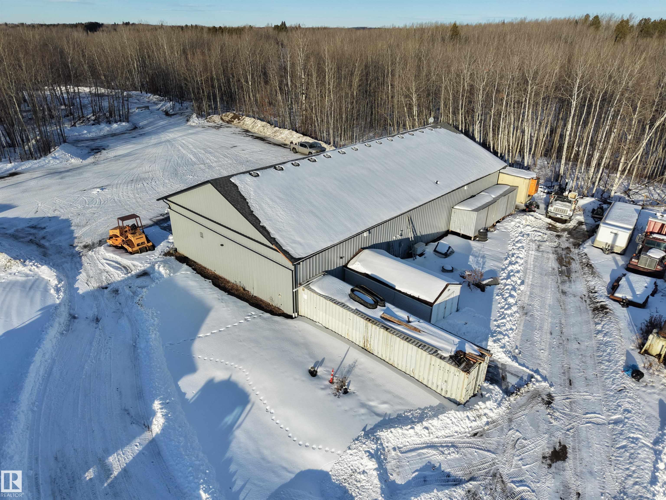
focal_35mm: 24
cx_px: 333
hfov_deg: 71.6
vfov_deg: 56.8
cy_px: 250
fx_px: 462
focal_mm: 8.67
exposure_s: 1/4000
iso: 200
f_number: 1.8
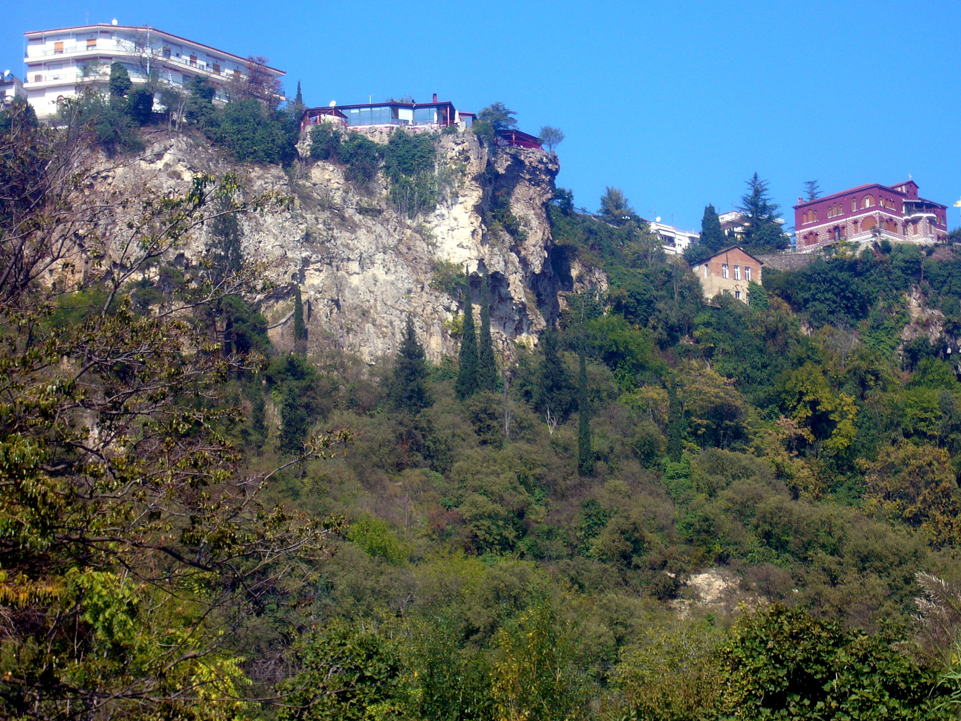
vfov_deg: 14.1
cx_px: 480
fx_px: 2915
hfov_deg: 18.7
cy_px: 360
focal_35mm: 105
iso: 64
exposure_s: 1/250
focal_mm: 17.4
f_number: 5
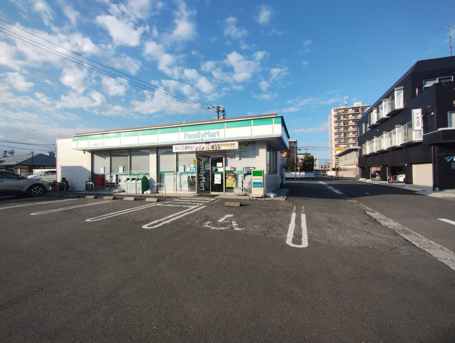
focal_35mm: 16
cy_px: 172
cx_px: 228
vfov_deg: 78.3
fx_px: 211
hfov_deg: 94.4
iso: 100
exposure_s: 1/860
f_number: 2.2
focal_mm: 1.66
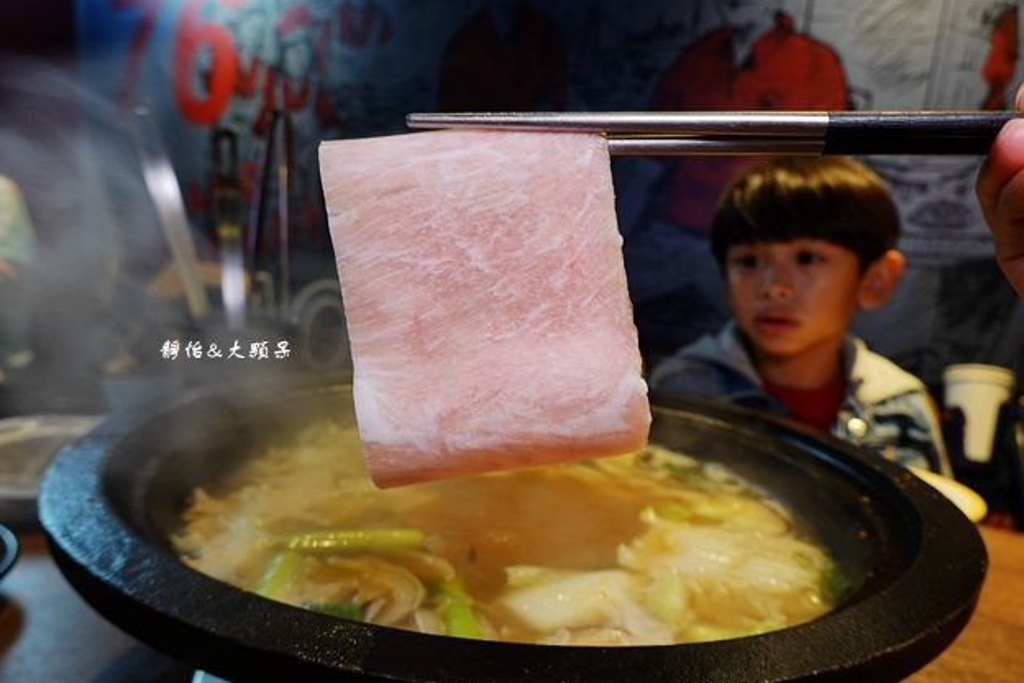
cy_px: 349
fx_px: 711
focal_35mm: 25
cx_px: 517
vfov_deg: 51.3
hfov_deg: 71.5
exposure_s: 1/30
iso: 125
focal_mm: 9
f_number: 2.8
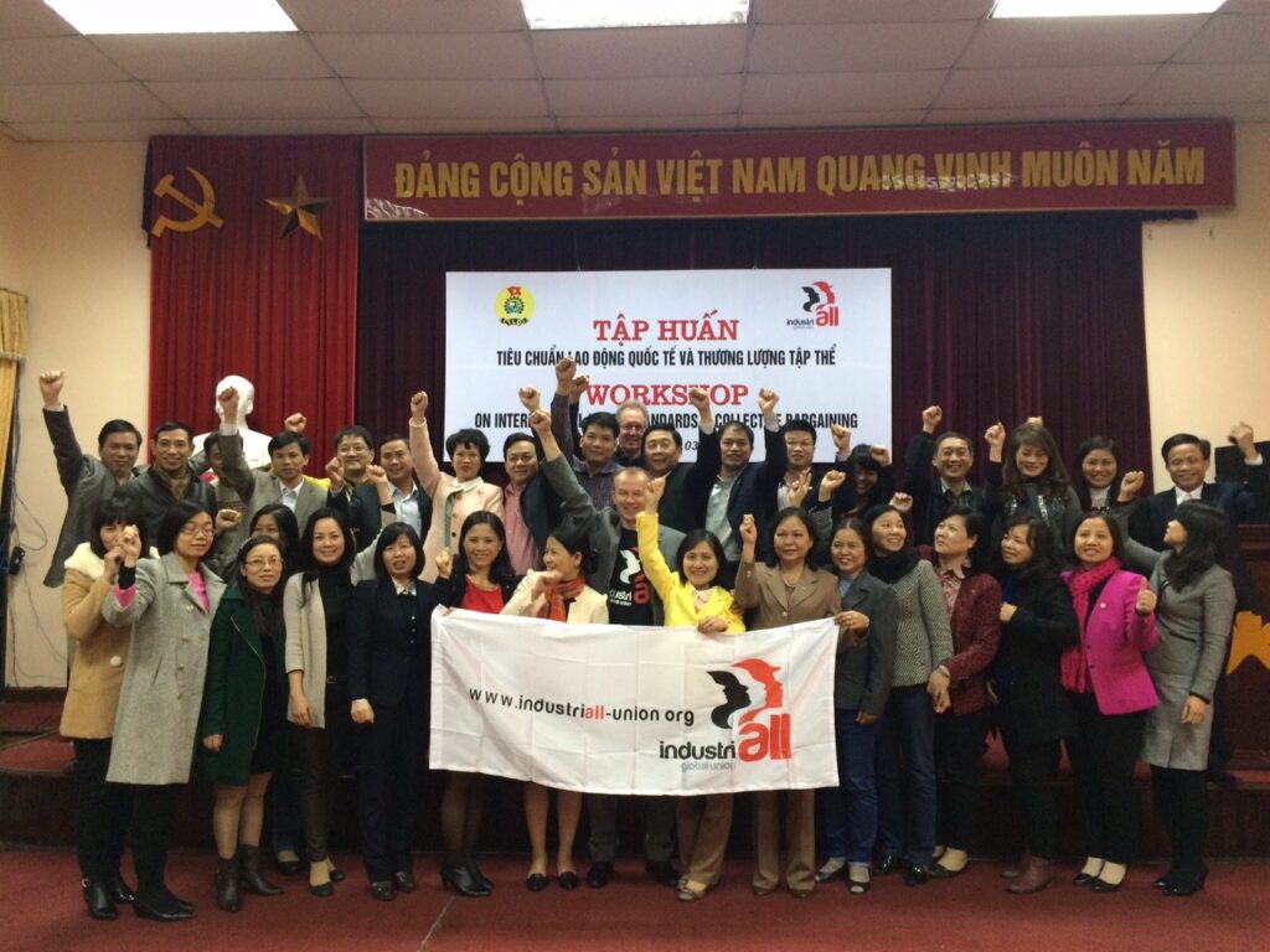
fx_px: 1064
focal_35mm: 29
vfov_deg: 48.2
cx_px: 635
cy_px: 476
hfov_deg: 61.7
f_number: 2.2
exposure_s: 1/33
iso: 200
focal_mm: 4.15
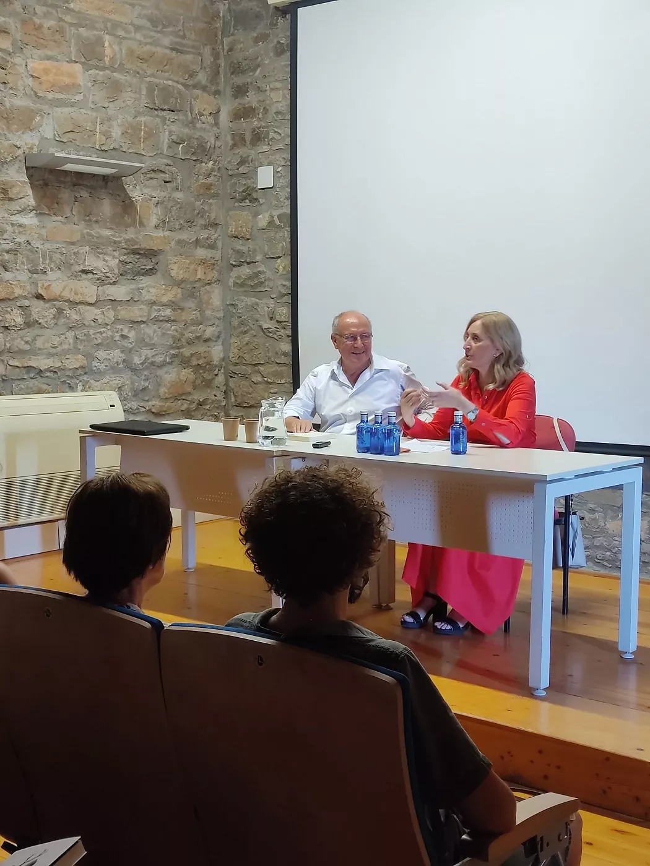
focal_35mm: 26
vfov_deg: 67.3
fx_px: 651
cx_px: 325
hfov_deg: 53.1
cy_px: 433
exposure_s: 1/33
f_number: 1.79
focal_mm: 4.74
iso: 824
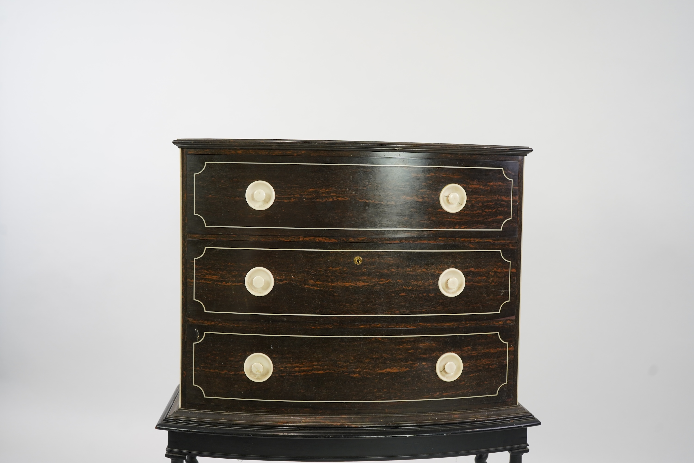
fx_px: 694
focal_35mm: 36
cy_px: 232
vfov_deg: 36.9
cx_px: 347
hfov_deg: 53.1
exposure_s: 1/60
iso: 400
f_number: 5
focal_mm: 36
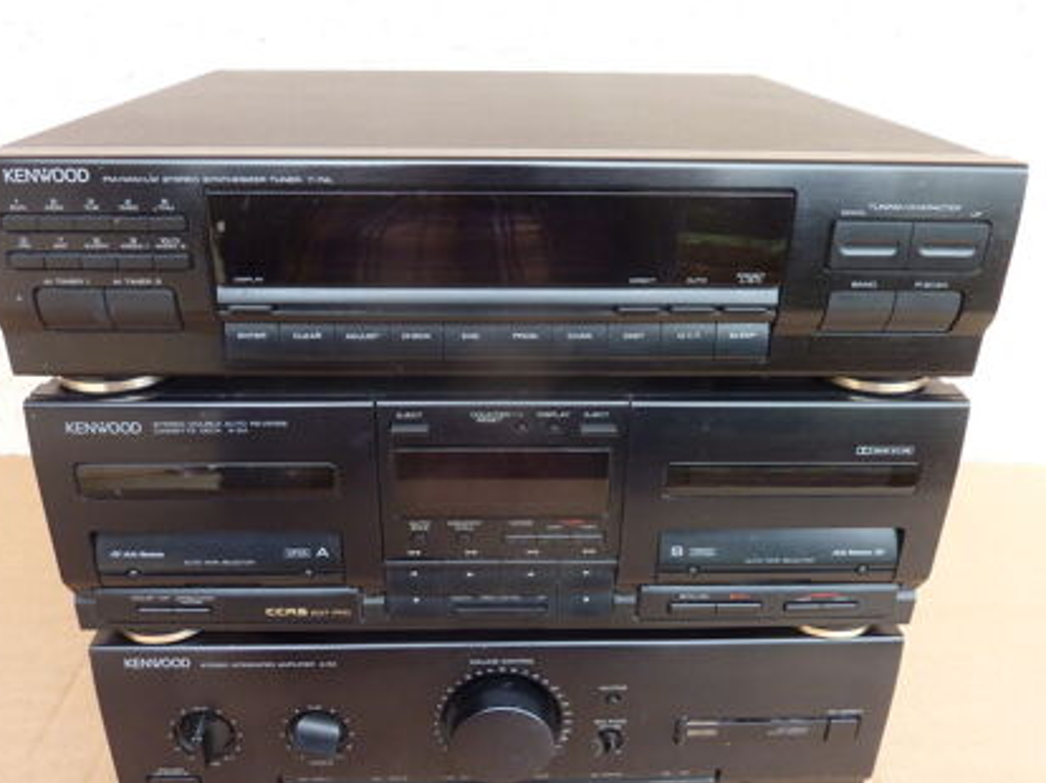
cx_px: 488
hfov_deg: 61.6
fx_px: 876
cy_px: 452
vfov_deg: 48.0
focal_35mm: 29
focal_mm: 4.1
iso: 125
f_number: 3.3
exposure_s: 1/30
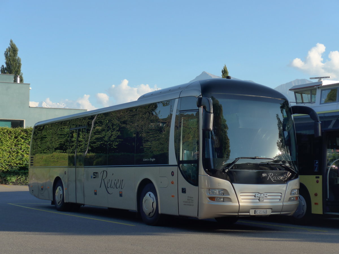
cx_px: 170
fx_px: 646
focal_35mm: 66
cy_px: 127
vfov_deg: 22.3
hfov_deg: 29.4
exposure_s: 1/500
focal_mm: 13.4
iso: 160
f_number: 3.9
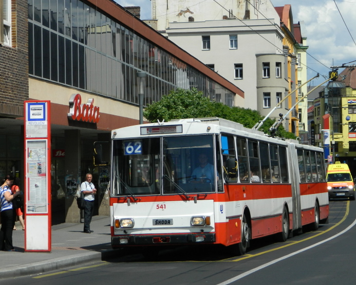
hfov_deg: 19.0
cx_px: 189
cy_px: 137
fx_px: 1064
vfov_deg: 15.2
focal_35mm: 101
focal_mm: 12.6
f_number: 11.4
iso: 80
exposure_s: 1/125
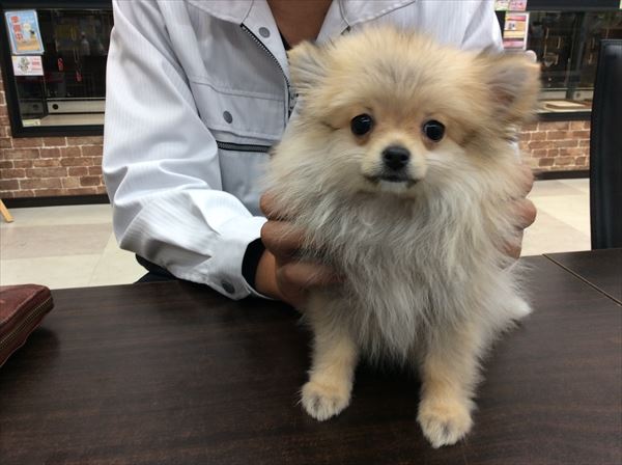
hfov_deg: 56.9
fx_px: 574
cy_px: 232
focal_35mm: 32
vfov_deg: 44.0
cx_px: 311
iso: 32
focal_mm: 3.3
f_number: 2.4
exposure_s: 1/24
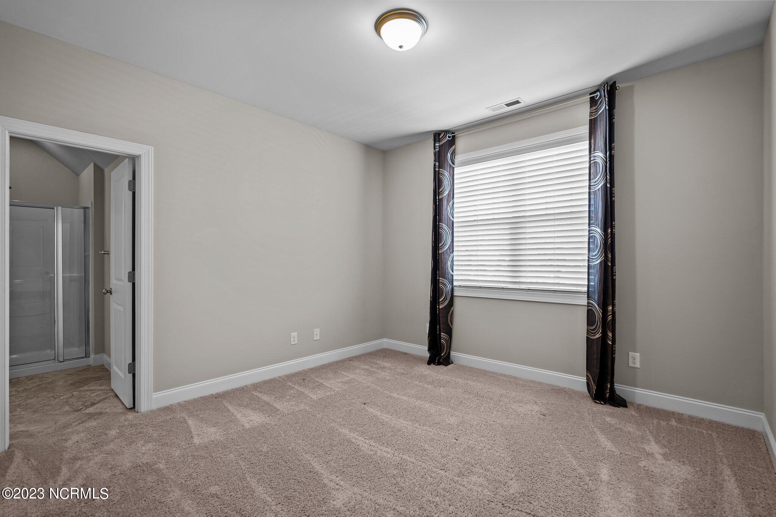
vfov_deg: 73.7
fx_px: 345
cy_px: 258
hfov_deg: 96.7
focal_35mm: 16
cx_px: 388
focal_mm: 16
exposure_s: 1/5
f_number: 4
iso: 250
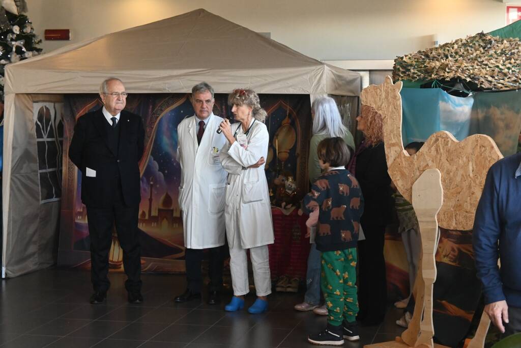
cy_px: 174
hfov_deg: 27.0
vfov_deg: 18.2
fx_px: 1085
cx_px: 260
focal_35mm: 75
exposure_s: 1/125
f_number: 6.3
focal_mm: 50
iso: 2200
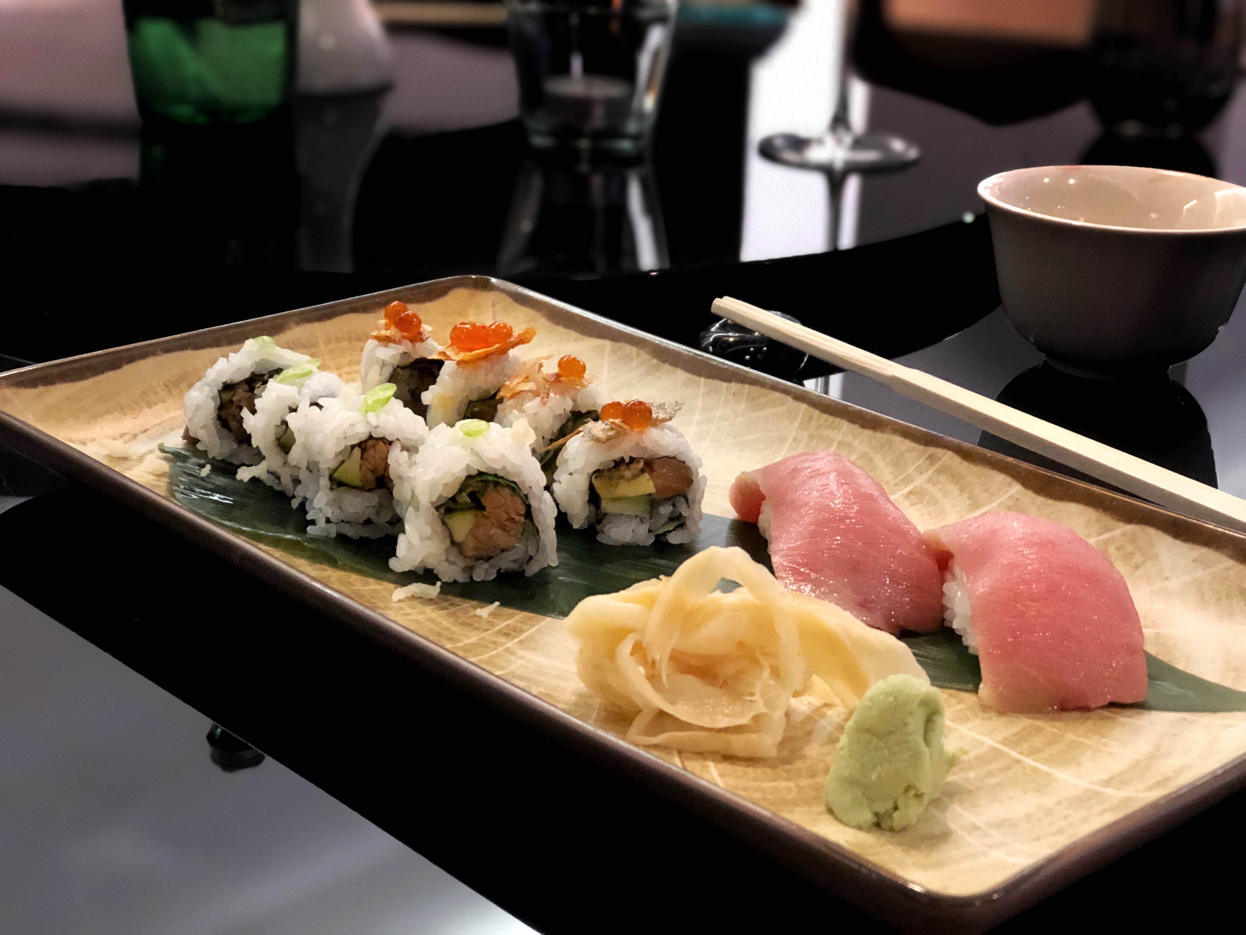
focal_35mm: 57
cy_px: 468
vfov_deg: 25.7
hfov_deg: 33.8
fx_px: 2052
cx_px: 623
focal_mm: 6.6
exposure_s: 1/33
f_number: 2.8
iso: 1250
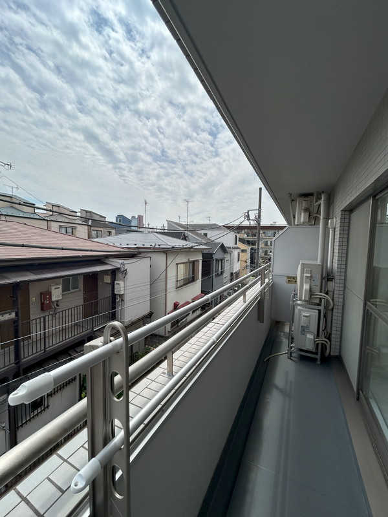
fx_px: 209
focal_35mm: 14
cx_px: 194
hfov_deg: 85.7
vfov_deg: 102.1
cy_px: 258
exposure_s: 1/1845
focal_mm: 1.54
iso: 32
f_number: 2.4
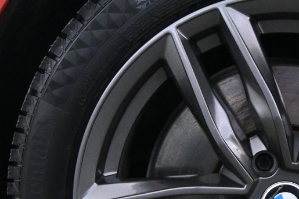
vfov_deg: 5.8
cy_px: 207
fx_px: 1959
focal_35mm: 236
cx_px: 276
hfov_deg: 8.7
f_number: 6.3
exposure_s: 1/160
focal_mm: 50
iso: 5000
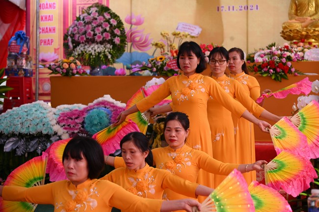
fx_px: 814
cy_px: 106
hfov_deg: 22.2
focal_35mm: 92
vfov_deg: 14.8
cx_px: 160
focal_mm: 92
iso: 500
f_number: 4.5
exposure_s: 1/250
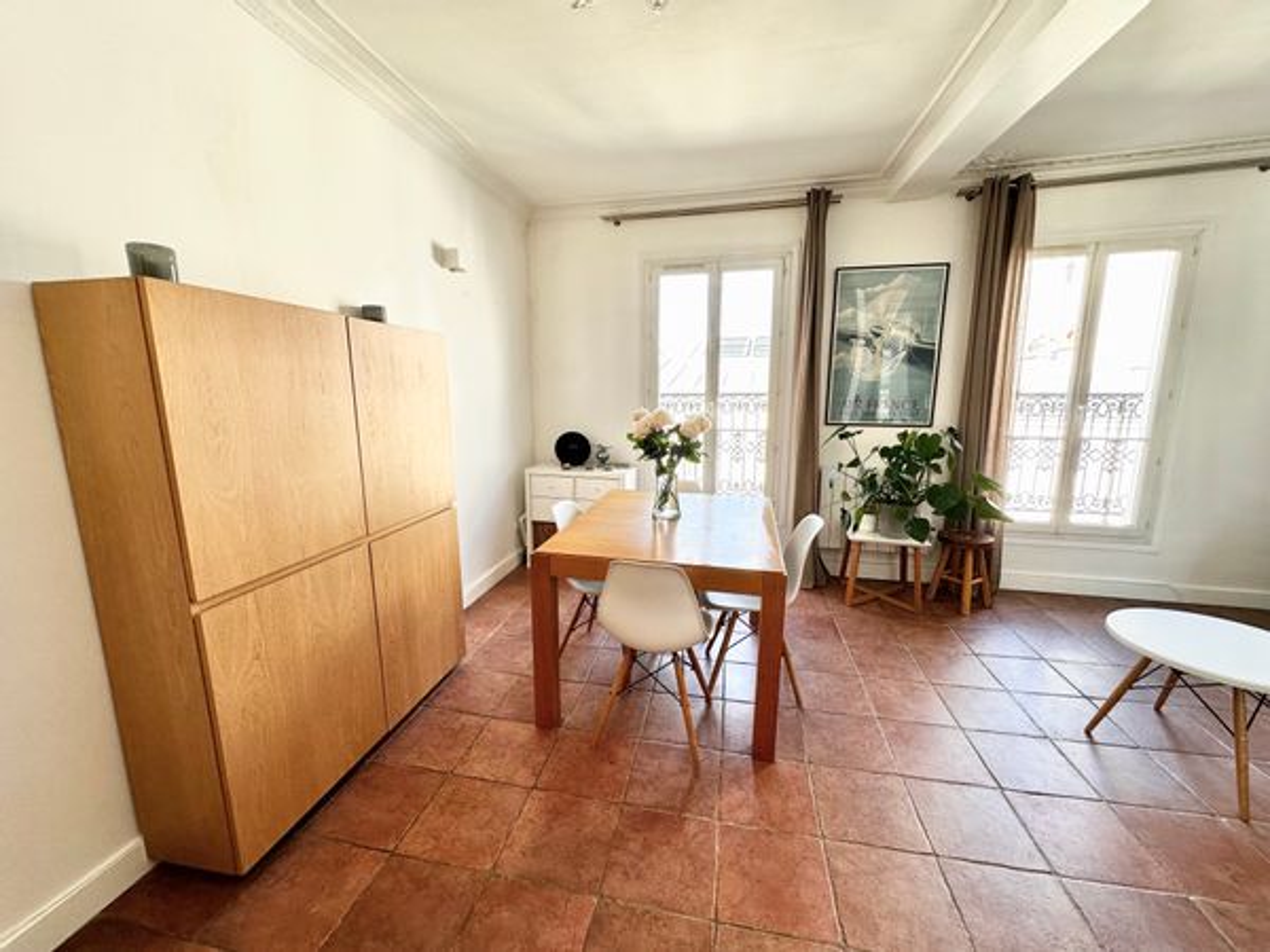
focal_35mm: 14
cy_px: 476
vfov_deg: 85.7
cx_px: 635
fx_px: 514
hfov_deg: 102.1
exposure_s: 1/99
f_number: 2.2
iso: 64
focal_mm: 2.22
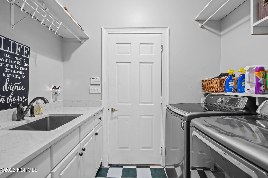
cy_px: 89
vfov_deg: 73.7
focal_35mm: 16
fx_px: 119
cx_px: 134
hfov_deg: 96.7
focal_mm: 16
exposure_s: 1
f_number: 4
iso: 200
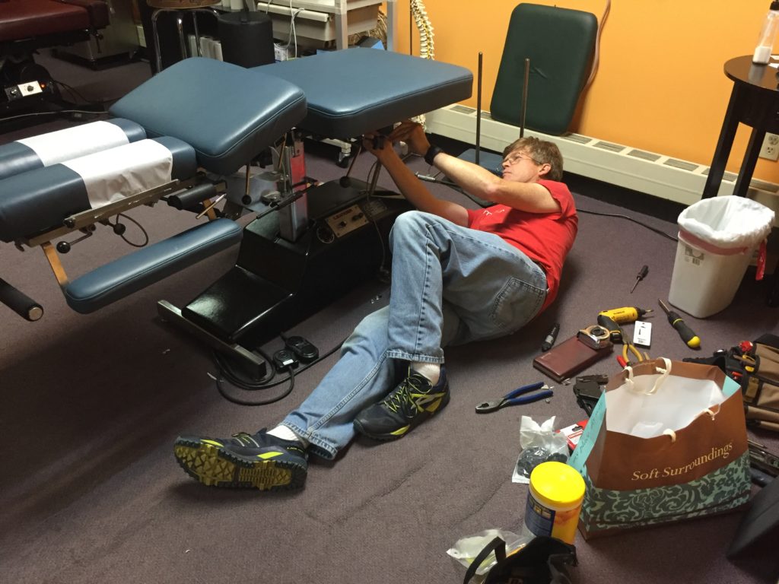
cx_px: 390
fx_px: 653
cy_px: 292
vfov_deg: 48.2
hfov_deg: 61.7
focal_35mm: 29
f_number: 2.2
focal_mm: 4.15
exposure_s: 1/30
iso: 200
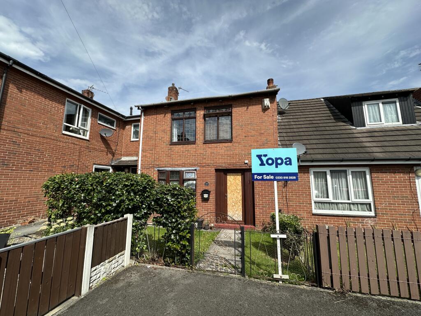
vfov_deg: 85.7
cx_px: 210
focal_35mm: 14
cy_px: 158
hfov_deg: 102.1
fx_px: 170
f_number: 2.2
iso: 40
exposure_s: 1/2257
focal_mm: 2.22
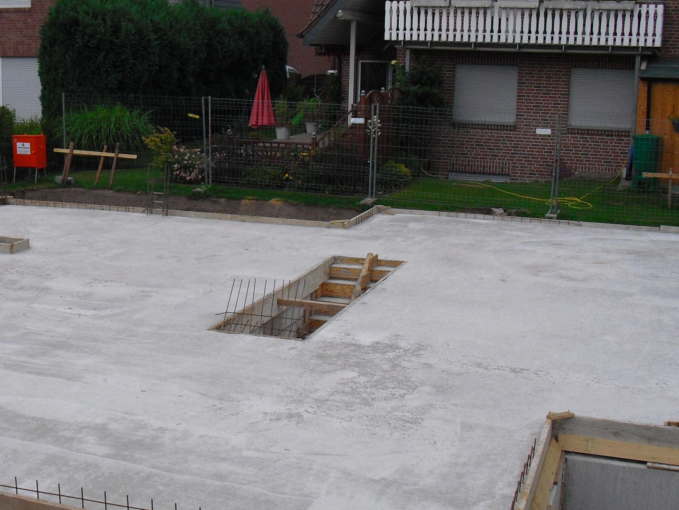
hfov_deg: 33.5
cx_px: 235
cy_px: 273
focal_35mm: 57
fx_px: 1118
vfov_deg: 25.7
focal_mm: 6.3
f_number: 3.1
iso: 200
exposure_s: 1/100
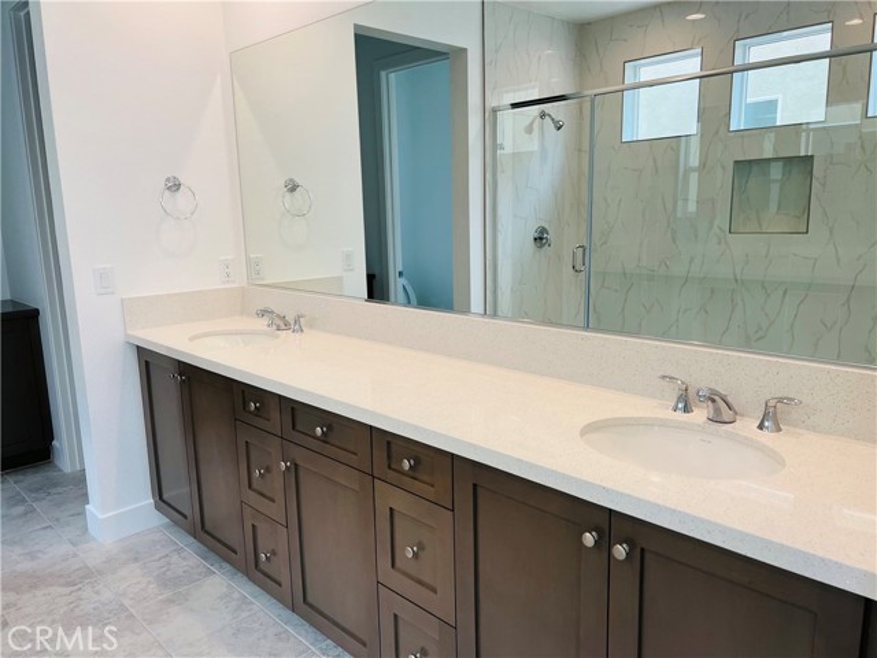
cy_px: 329
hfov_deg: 67.3
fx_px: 659
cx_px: 438
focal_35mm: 26
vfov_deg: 53.1
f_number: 1.5
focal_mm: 5.7
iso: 50
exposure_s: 1/120
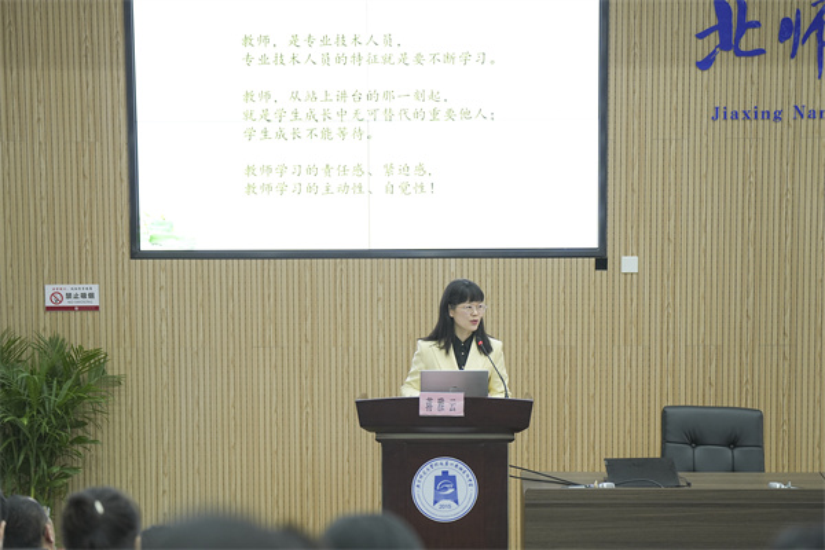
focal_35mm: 99
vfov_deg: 13.8
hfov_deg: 20.6
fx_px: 2269
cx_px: 412
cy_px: 275
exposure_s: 1/100
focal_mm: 99
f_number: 2.8
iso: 800
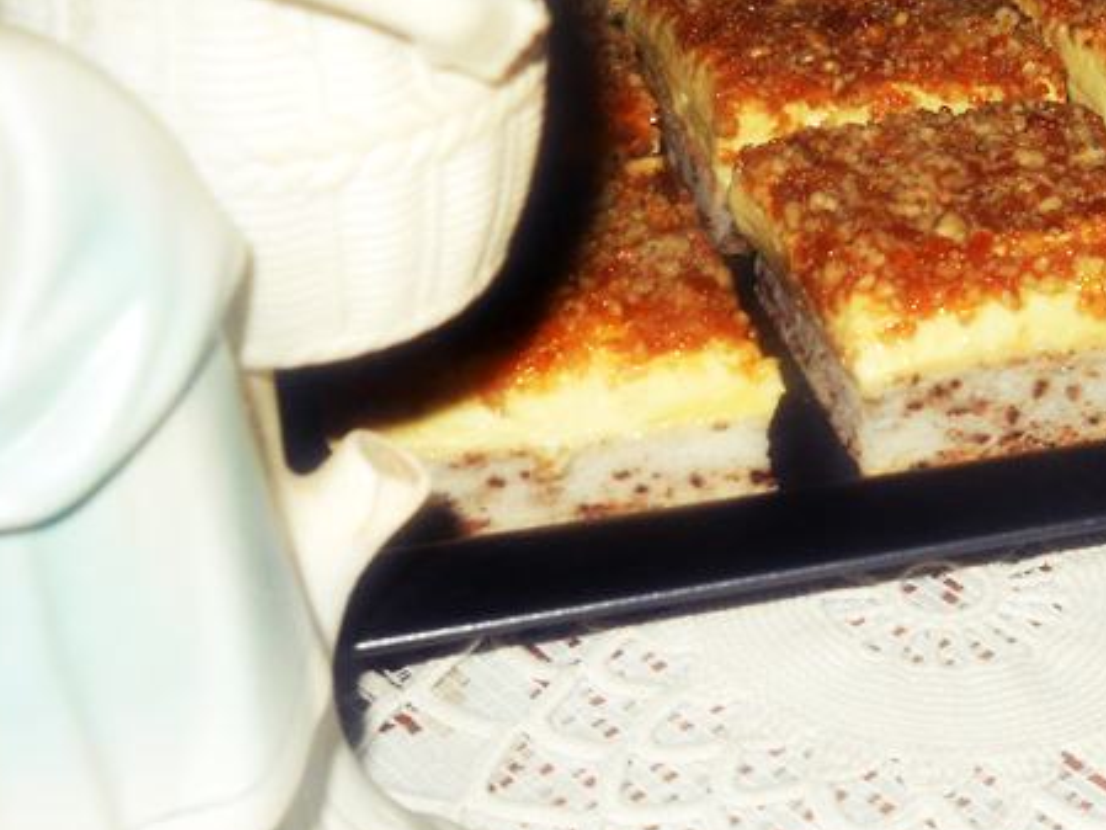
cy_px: 419
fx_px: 2333
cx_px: 924
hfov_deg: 26.1
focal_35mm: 73
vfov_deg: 20.2
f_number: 3.1
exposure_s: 1/30
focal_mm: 6.72
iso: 80
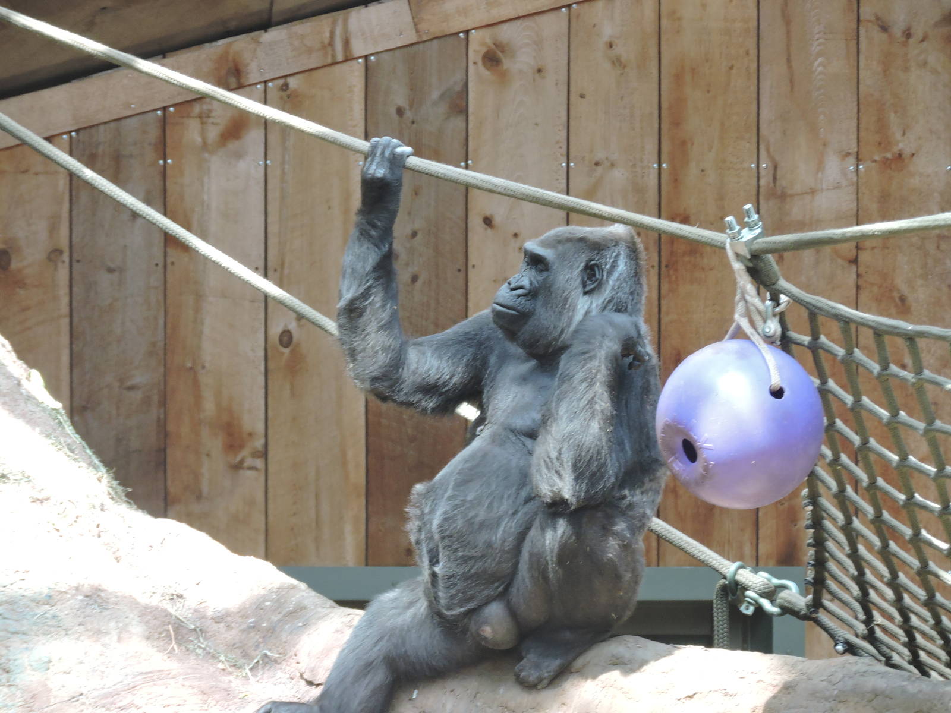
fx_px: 10989
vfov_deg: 3.7
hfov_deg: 5.0
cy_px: 356
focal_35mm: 400
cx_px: 476
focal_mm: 71.3
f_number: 4.8
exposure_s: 1/80
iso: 400
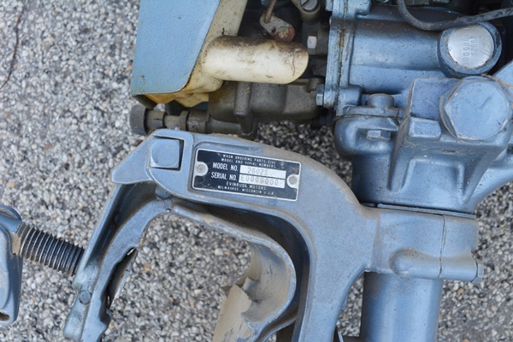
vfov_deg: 34.2
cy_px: 171
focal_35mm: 39
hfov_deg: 49.6
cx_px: 256
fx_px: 556
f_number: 6.3
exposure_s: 1/160
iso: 200
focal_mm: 26
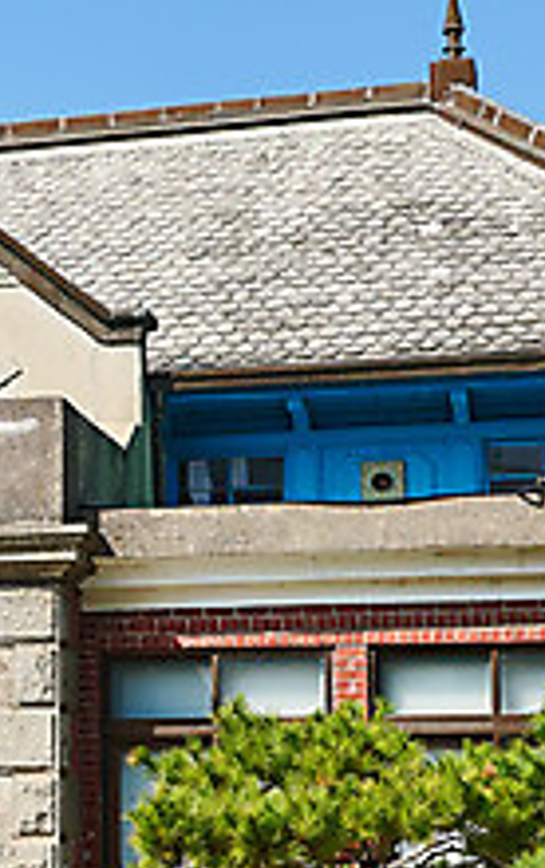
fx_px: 2038
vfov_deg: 24.0
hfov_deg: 14.6
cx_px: -144
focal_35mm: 86
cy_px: 576
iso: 500
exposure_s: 1/1250
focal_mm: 31
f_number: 8
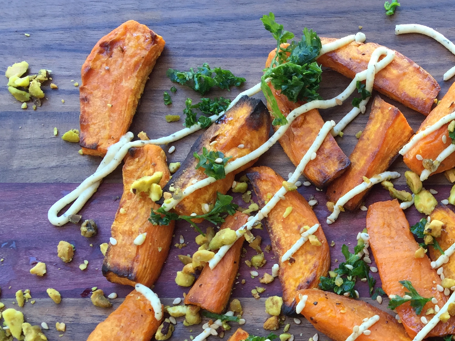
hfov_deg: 29.3
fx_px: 802
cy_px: 355
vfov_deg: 22.9
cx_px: 470
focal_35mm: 61
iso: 40
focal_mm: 4.15
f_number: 2.2
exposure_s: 1/60
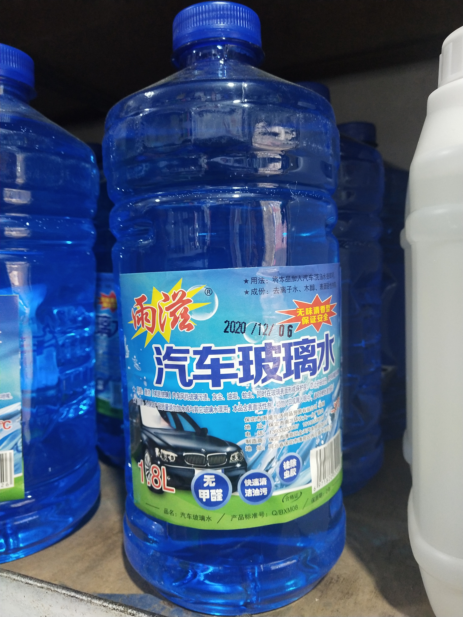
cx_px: 232
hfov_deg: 46.8
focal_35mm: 30
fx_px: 535
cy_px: 308
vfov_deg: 60.0
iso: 498
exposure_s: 1/50
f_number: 1.8
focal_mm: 3.95
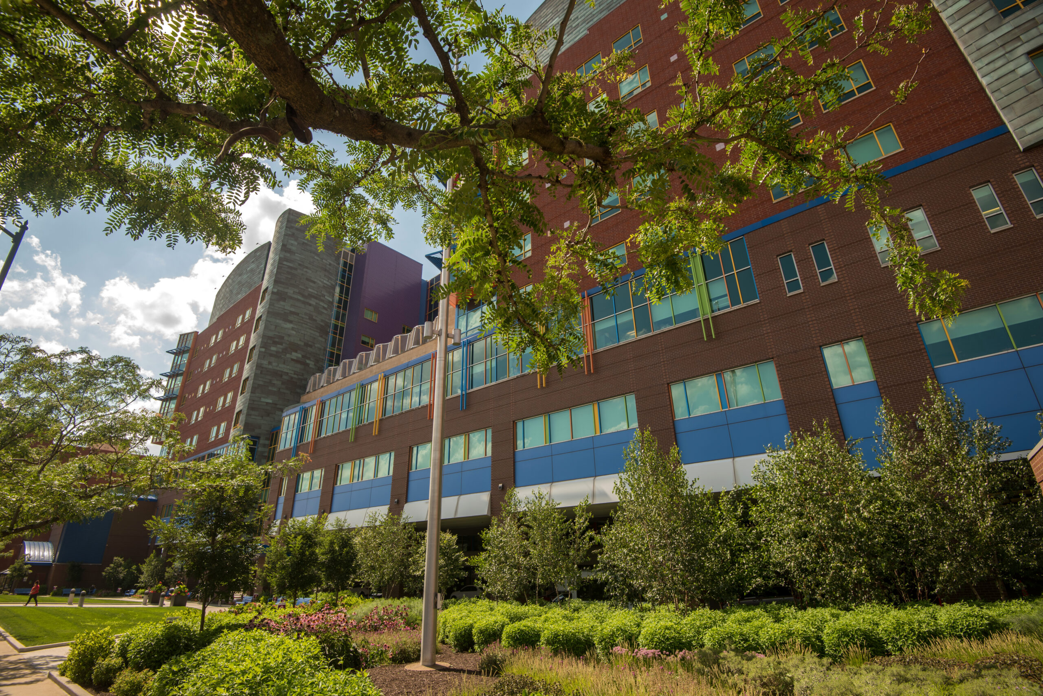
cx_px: 522
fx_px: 493
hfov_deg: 93.3
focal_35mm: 17
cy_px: 348
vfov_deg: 70.5
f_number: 9
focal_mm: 17
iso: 100
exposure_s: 1/125
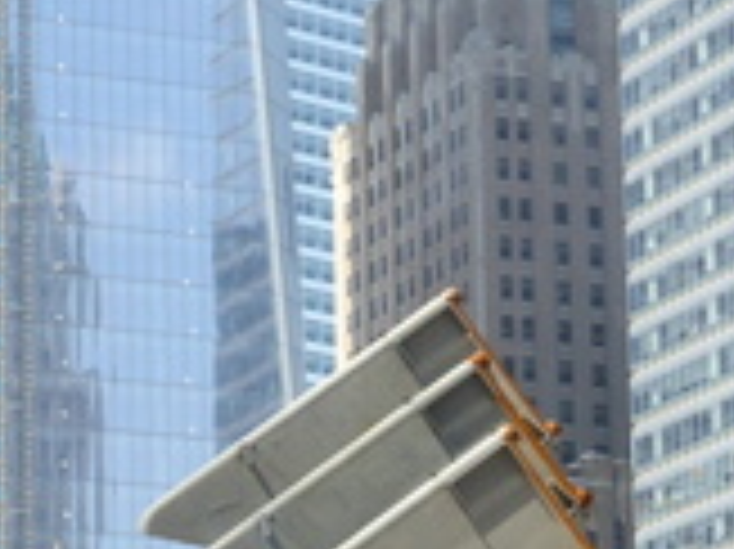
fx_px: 3899
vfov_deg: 8.0
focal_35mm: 184
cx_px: 9
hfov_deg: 10.7
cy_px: 731
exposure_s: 1/160
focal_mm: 11
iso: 100
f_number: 4.8
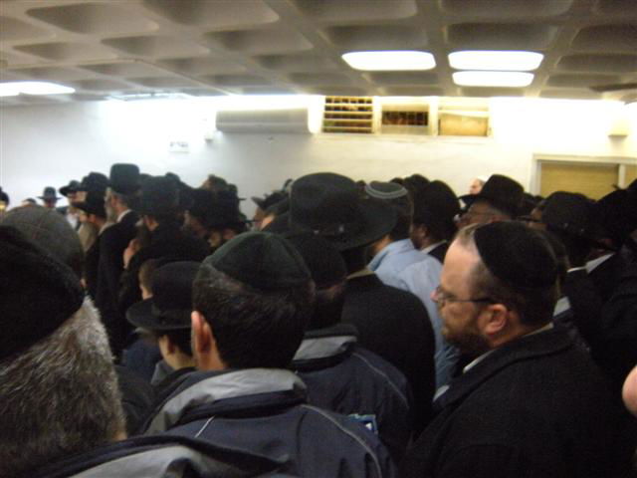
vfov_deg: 40.7
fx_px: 644
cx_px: 318
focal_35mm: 35
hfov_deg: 52.6
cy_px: 239
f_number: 3.8
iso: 604
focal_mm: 5.9
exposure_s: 1/8.7
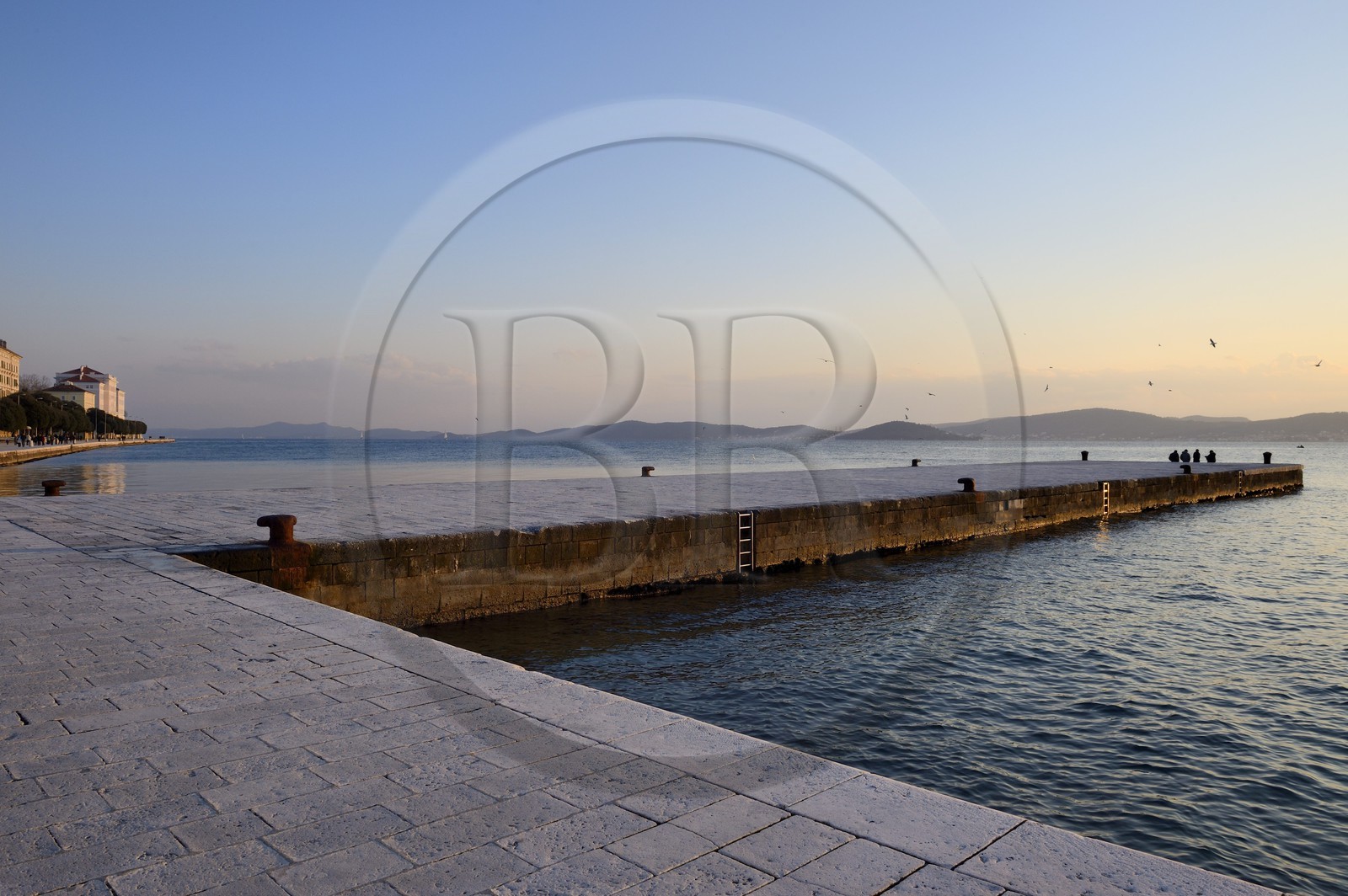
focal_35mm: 24
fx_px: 898
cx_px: 674
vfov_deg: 53.1
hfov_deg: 73.8
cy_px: 448
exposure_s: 1/160
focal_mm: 24
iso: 200
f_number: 11
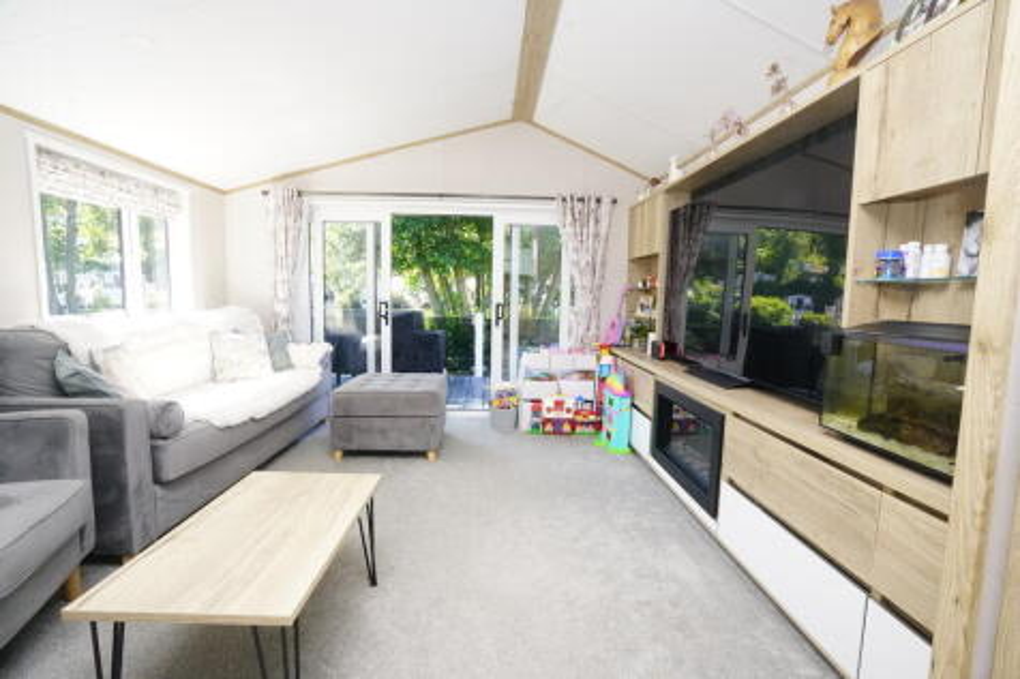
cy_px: 340
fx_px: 453
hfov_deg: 96.8
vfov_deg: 73.7
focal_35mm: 16
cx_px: 510
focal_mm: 16
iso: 3200
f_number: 16
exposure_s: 1/60
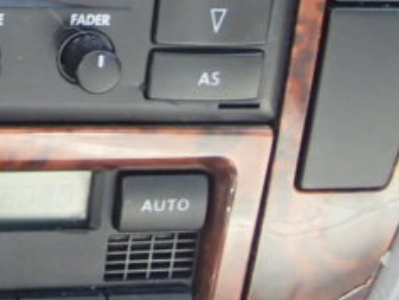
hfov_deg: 18.2
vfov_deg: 14.3
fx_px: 1153
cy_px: -67
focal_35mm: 100
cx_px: -135
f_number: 4.7
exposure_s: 1/80
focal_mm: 6.64
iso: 800
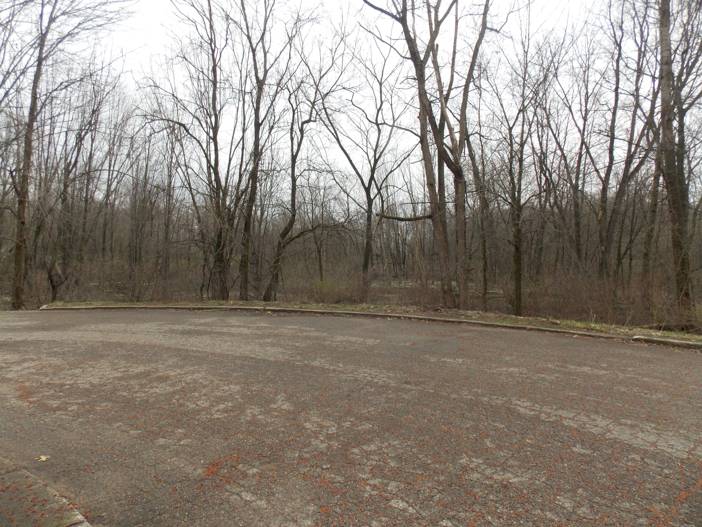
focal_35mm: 23
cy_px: 264
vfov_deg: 58.9
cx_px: 351
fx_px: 466
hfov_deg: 73.9
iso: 80
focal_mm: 4
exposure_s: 1/640
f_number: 3.1
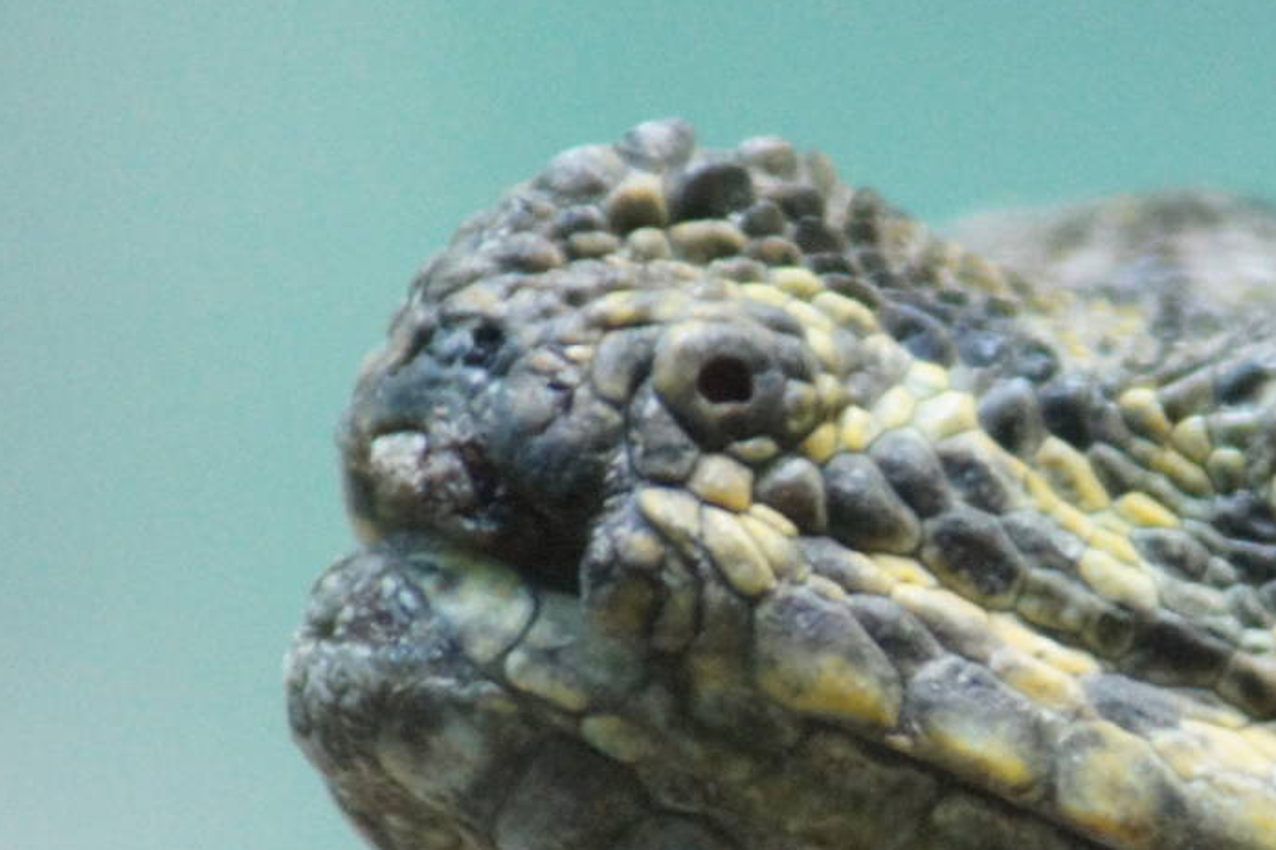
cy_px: 779
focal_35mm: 1036
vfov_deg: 1.3
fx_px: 36709
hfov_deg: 2.0
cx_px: 1223
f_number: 5.6
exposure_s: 1/100
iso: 3200
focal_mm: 300
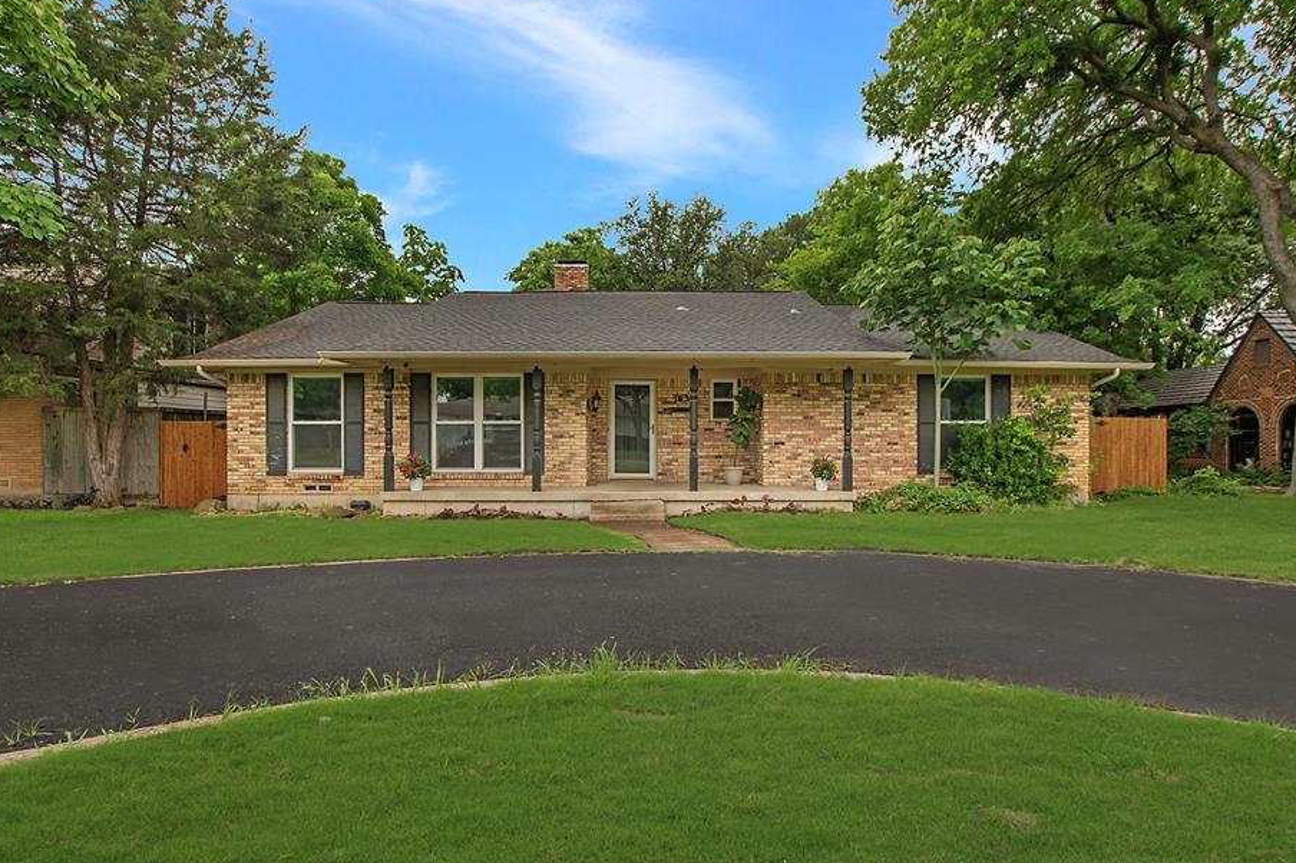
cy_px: 446
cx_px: 668
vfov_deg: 70.4
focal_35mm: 17
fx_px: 612
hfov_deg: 93.3
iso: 100
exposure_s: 1/500
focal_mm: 10
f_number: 7.1
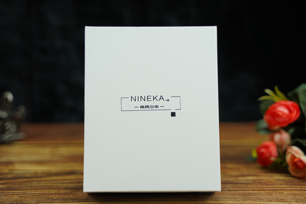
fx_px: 637
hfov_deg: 27.0
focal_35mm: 75
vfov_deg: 18.2
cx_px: 153
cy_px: 102
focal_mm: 75
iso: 100
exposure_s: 1/125
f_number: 3.5
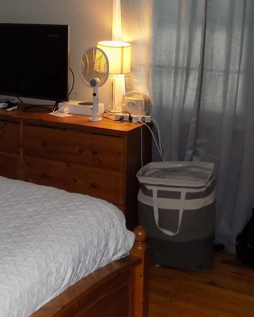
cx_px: 70
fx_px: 536
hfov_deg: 26.4
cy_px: 73
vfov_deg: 32.3
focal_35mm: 57
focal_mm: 4
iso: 200
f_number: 3.1
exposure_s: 1/30
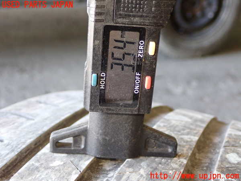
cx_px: 120
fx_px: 348
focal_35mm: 50
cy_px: 90
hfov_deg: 38.2
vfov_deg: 29.1
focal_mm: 9.01
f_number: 3.2
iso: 640
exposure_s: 1/50
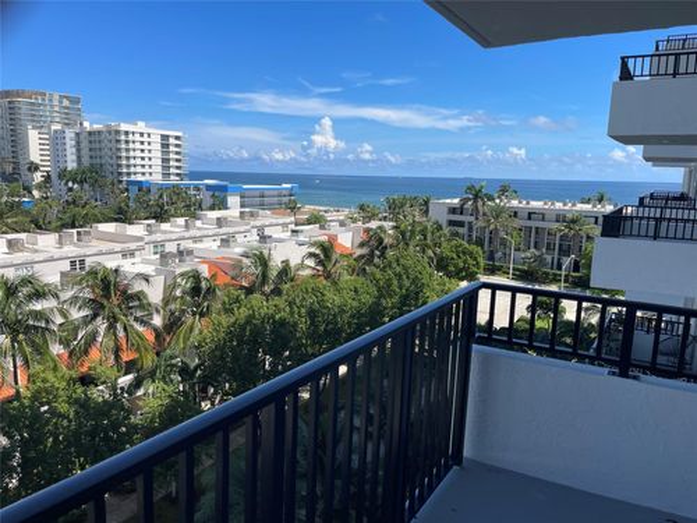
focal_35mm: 25
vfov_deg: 54.9
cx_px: 348
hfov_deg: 69.4
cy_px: 262
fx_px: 503
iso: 32
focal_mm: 5.1
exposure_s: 1/3559
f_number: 1.6
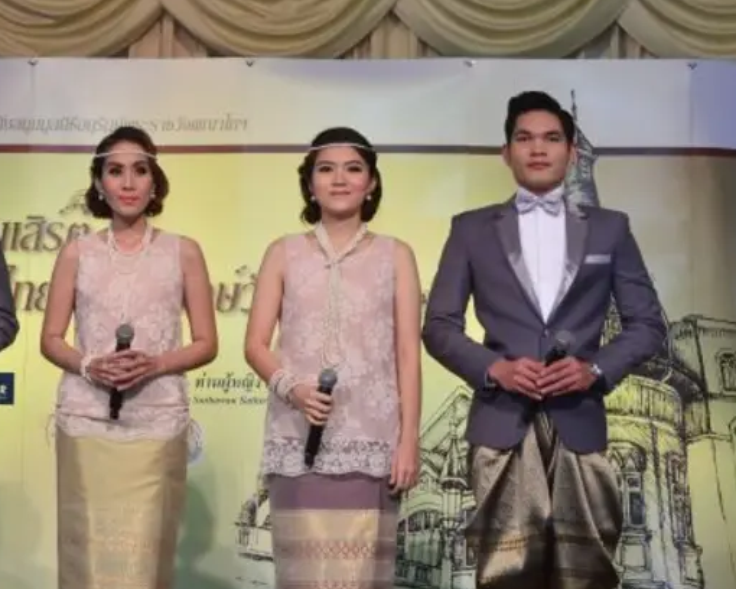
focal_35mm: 112
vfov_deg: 13.8
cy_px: 322
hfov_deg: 17.1
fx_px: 2440
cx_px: 203
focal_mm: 78
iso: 1600
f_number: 7.1
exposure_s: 1/160
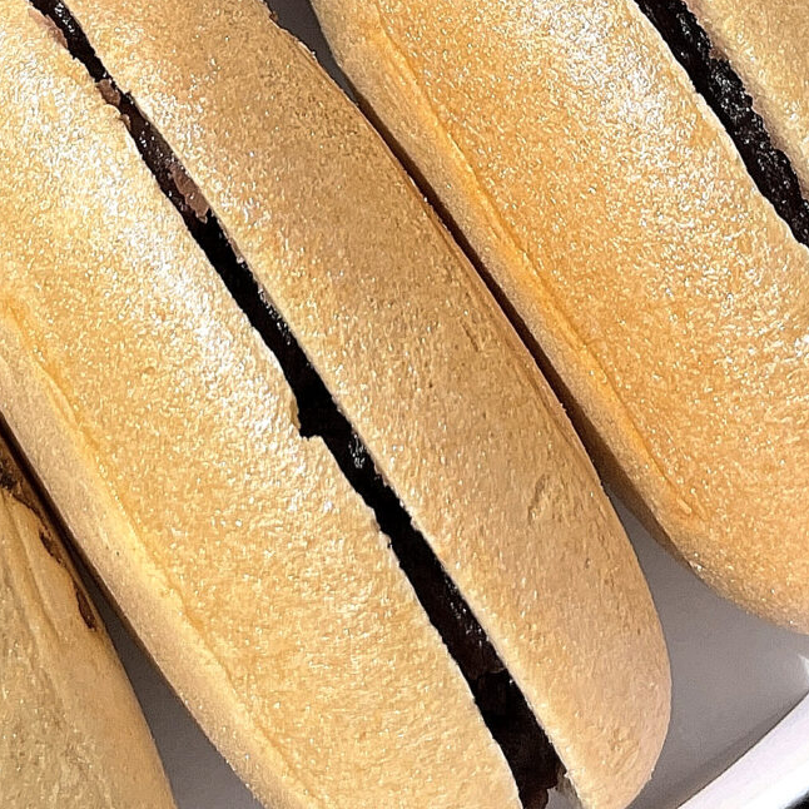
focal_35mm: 91
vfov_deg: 17.6
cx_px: 396
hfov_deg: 19.1
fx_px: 2406
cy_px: -303
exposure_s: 1/10753
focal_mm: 4.2
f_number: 1.6
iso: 32
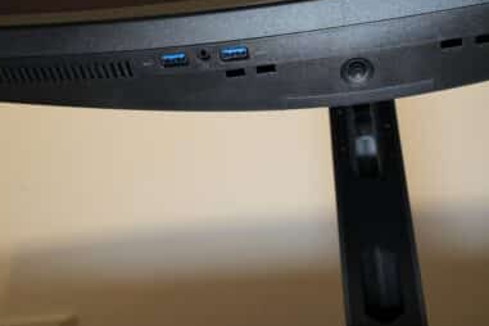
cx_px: 240
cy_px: 163
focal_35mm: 44
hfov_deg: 44.5
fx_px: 598
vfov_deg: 30.5
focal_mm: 43
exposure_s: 1/50
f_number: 10
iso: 4000
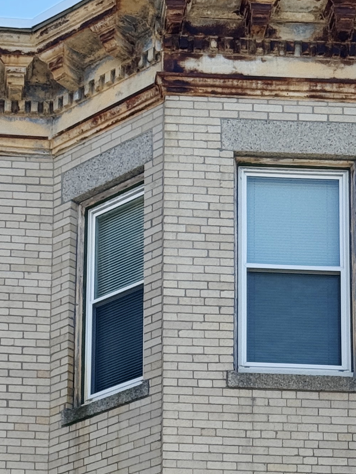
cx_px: 105
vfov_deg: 12.9
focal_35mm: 146
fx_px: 2003
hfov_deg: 10.1
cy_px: 670
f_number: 1.78
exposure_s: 1/1724
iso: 64
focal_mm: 6.86
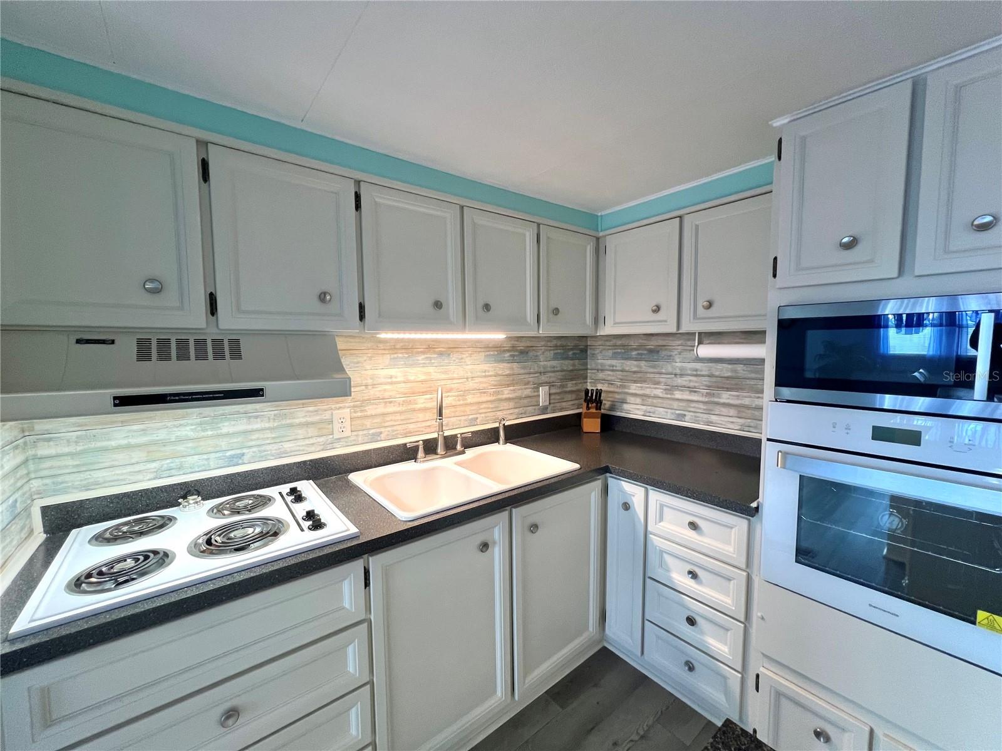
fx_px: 376
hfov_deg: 106.2
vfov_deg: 89.9
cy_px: 376
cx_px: 501
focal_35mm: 13
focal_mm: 1.57
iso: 200
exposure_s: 1/60
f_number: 1.8
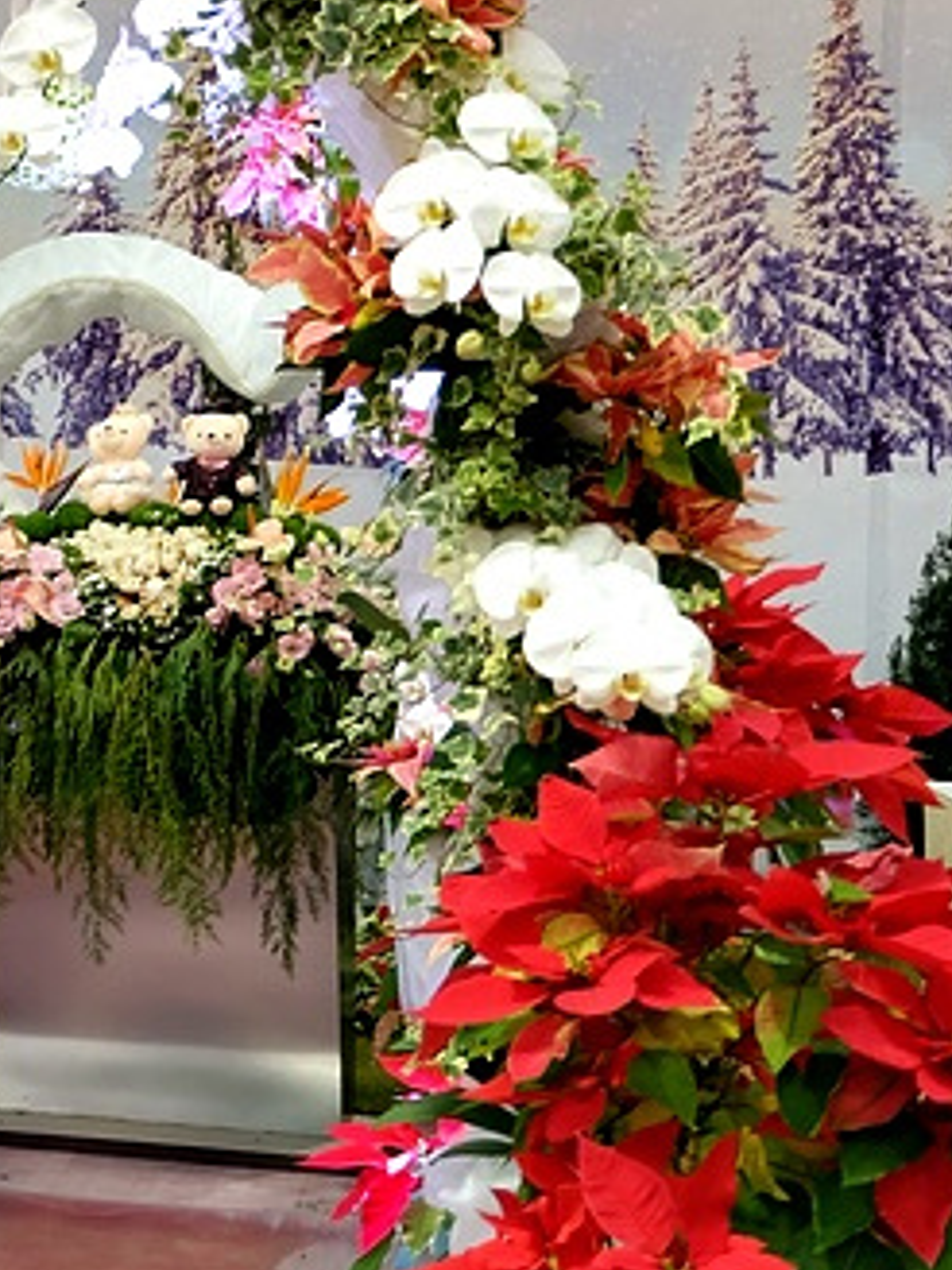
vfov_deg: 22.4
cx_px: -188
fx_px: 3190
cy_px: 465
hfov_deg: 16.3
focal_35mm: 87
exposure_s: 1/30
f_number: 3.8
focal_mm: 19.2
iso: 250
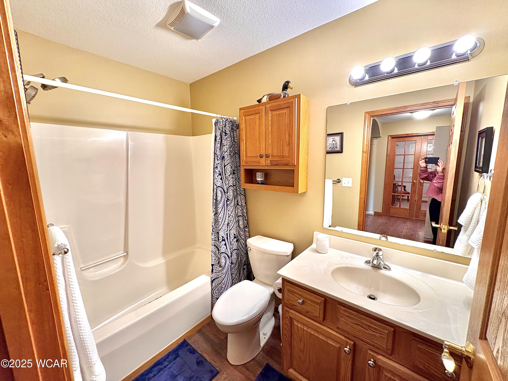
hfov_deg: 102.1
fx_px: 205
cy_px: 190
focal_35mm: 14
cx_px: 254
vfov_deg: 85.7
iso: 160
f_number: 2.2
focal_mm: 2.22
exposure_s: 1/60
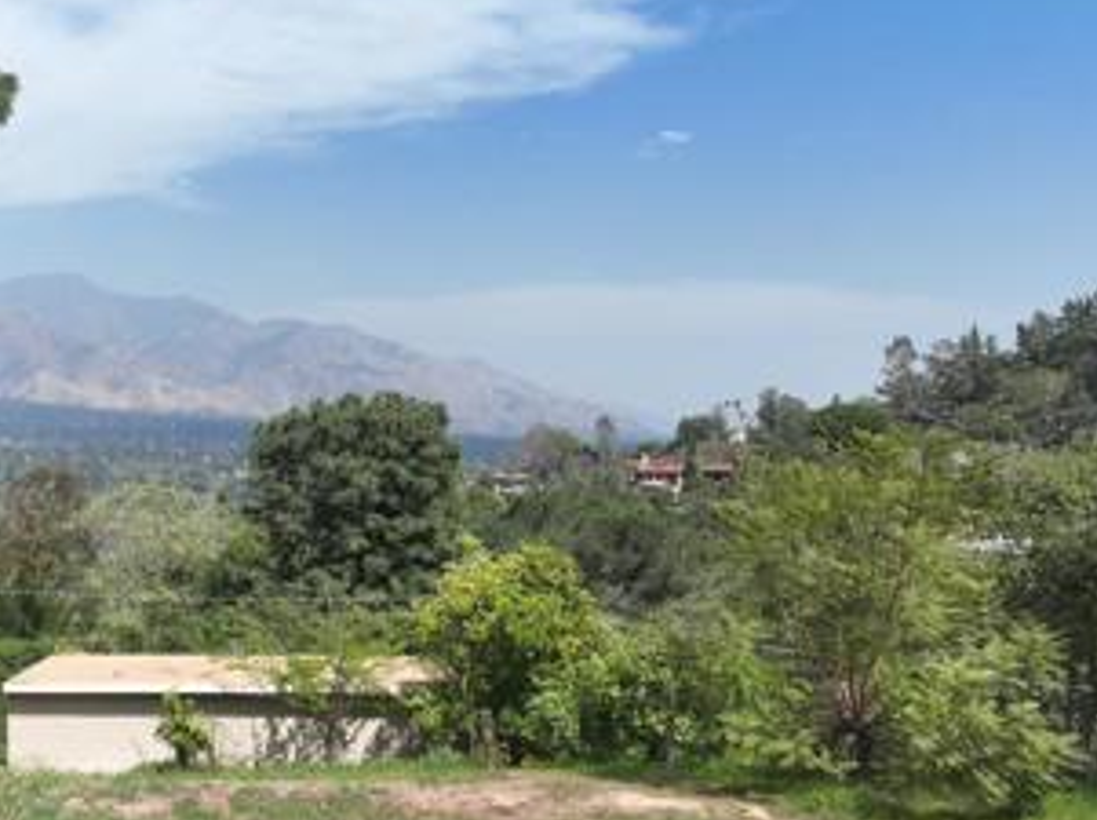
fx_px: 1614
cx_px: 171
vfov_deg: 28.5
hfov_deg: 35.9
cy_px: 421
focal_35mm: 51
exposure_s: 1/1600
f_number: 2.8
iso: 100
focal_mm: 12.29
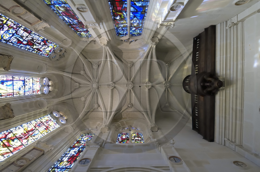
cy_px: 86
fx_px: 130
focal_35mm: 18
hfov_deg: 90.1
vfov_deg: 67.2
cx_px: 130
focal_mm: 12
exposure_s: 1/10
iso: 100
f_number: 7.1
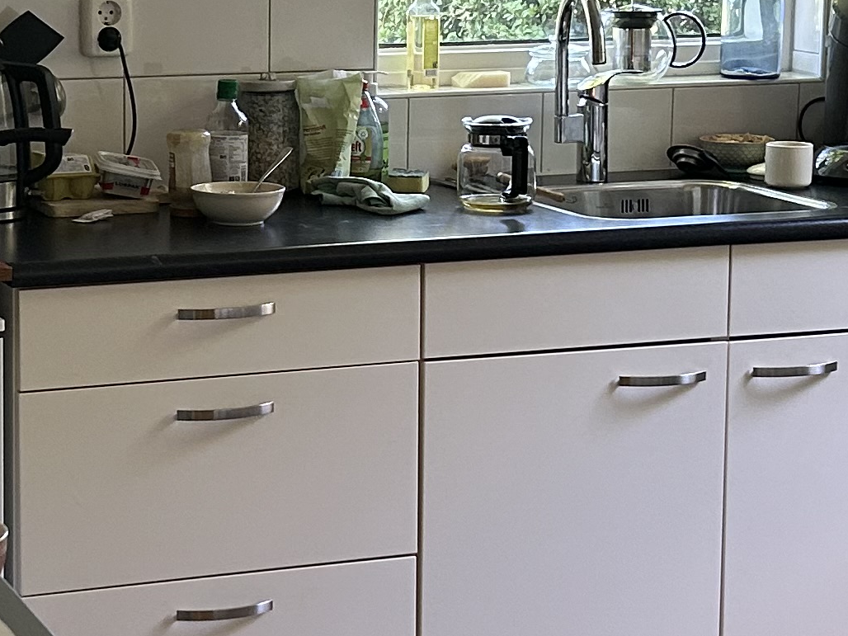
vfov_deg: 14.5
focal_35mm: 102
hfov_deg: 19.1
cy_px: 200
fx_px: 2499
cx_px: 167
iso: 125
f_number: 1.5
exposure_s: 1/60
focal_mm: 5.7
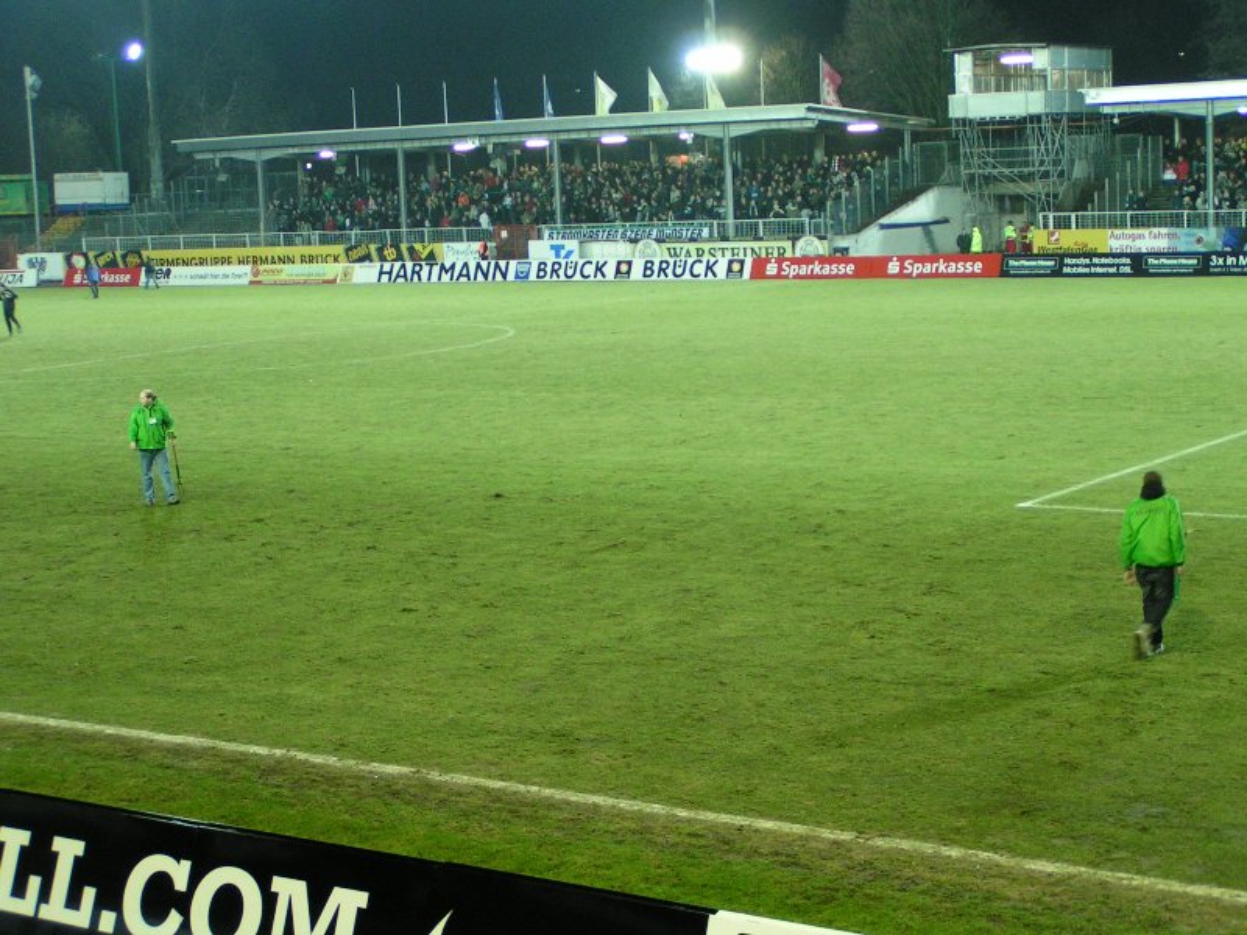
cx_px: 624
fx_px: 2233
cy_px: 468
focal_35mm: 62
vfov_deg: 23.7
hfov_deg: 31.2
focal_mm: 9.6
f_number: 3.2
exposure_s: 1/25
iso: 200
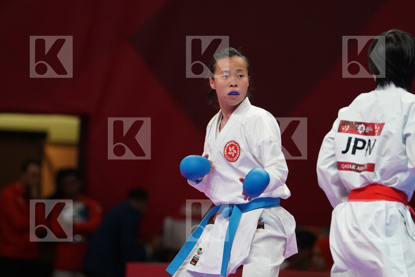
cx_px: 208
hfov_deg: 4.9
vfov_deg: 3.3
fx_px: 4841
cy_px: 138
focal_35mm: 420
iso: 3200
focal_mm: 280
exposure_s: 1/1000
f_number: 4
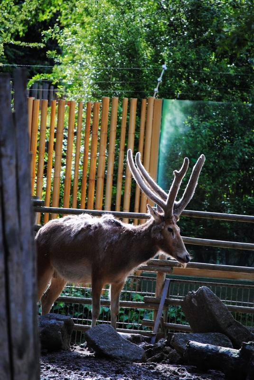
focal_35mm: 300
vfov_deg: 6.9
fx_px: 3168
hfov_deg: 4.6
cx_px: 127
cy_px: 190
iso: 200
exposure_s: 1/125
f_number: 5.6
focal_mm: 200
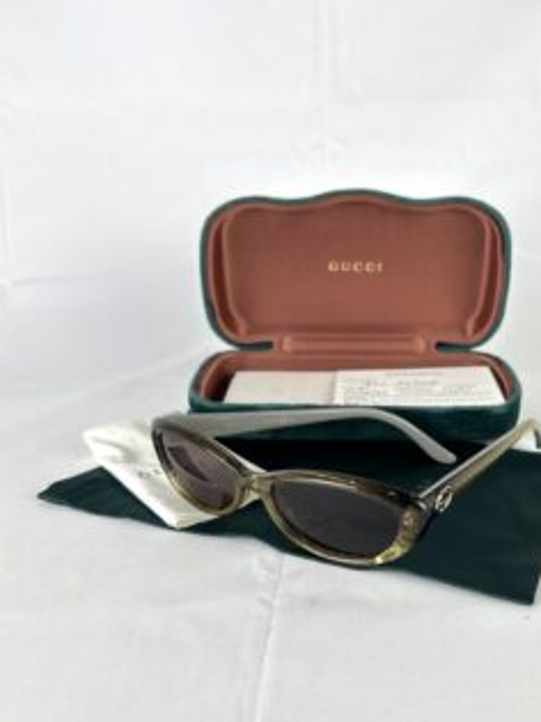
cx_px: 342
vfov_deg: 54.9
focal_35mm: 33
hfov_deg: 42.6
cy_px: 442
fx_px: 688
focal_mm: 5.7
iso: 32
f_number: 1.5
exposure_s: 1/105
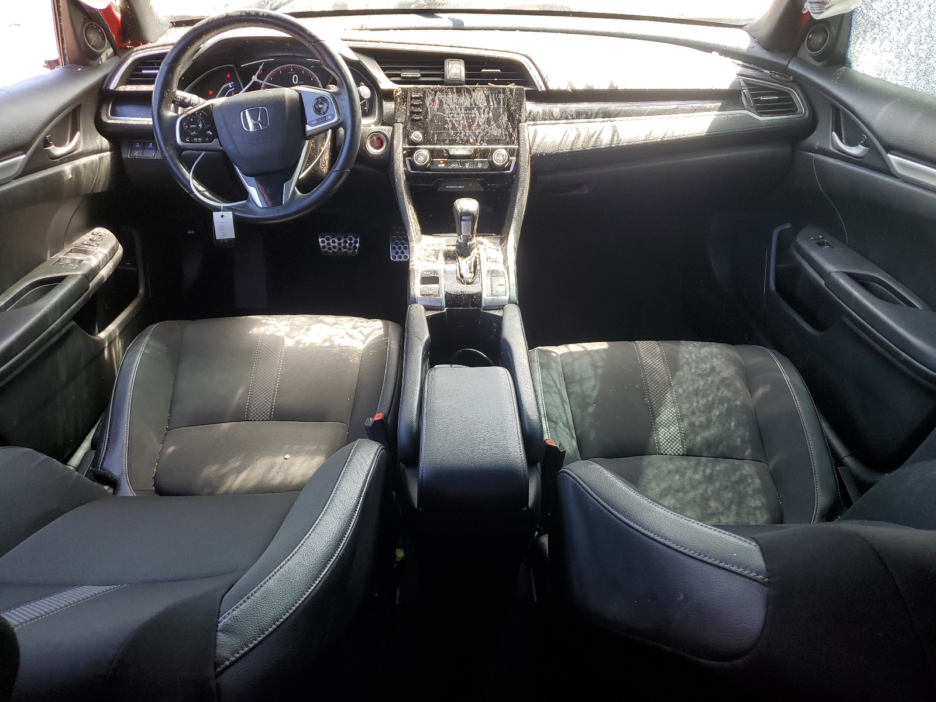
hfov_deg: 67.3
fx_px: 703
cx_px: 468
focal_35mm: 26
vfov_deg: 53.1
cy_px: 351
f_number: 1.5
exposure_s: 1/120
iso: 56
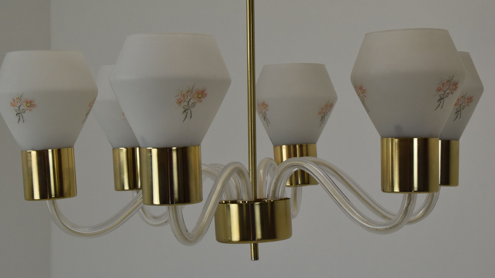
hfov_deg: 24.3
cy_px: 124
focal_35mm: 88
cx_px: 245
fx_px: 1149
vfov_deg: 13.8
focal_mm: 55
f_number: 11
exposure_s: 1/500
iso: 1600
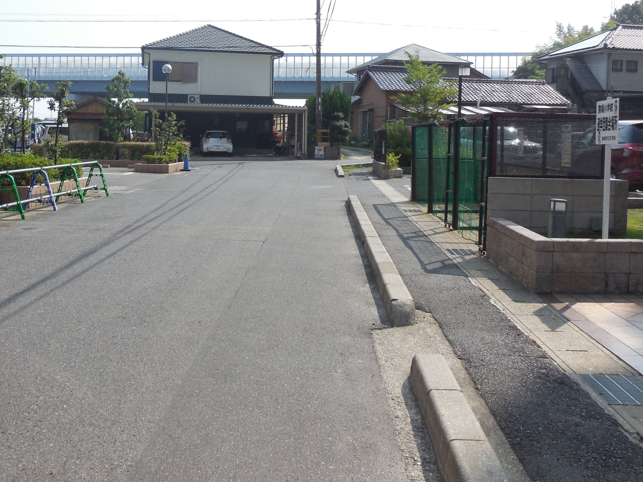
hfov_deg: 49.9
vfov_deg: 38.1
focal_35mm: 37
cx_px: 270
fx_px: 687
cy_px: 151
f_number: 3.1
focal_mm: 4.5
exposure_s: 1/1250
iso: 125
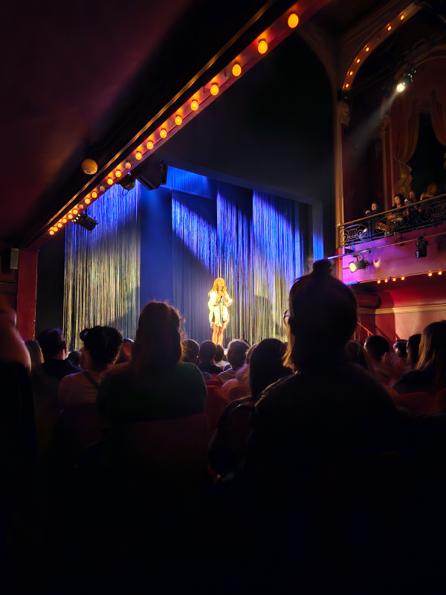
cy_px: 298
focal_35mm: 23
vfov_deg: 73.9
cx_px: 223
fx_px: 395
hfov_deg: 58.9
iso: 1250
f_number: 1.8
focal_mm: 5.4
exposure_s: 1/17
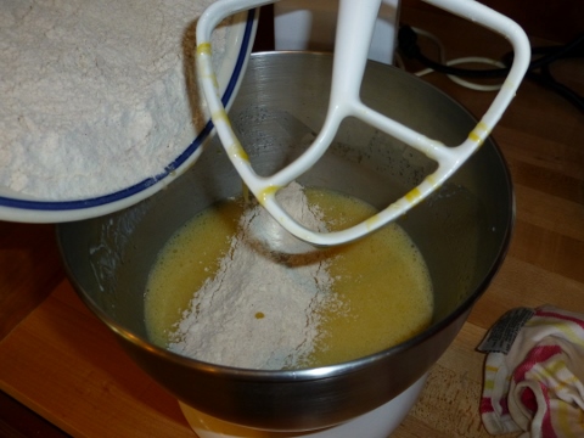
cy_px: 219
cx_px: 292
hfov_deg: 60.0
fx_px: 506
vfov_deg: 46.8
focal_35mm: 30
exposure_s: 1/60
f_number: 3.6
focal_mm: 5.4
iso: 250
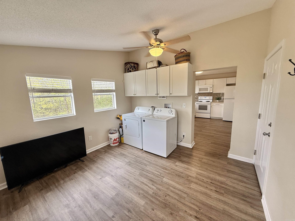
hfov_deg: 102.1
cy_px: 110
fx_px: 119
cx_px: 148
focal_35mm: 14
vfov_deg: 85.7
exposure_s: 1/120
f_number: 2.2
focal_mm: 2.22
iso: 125
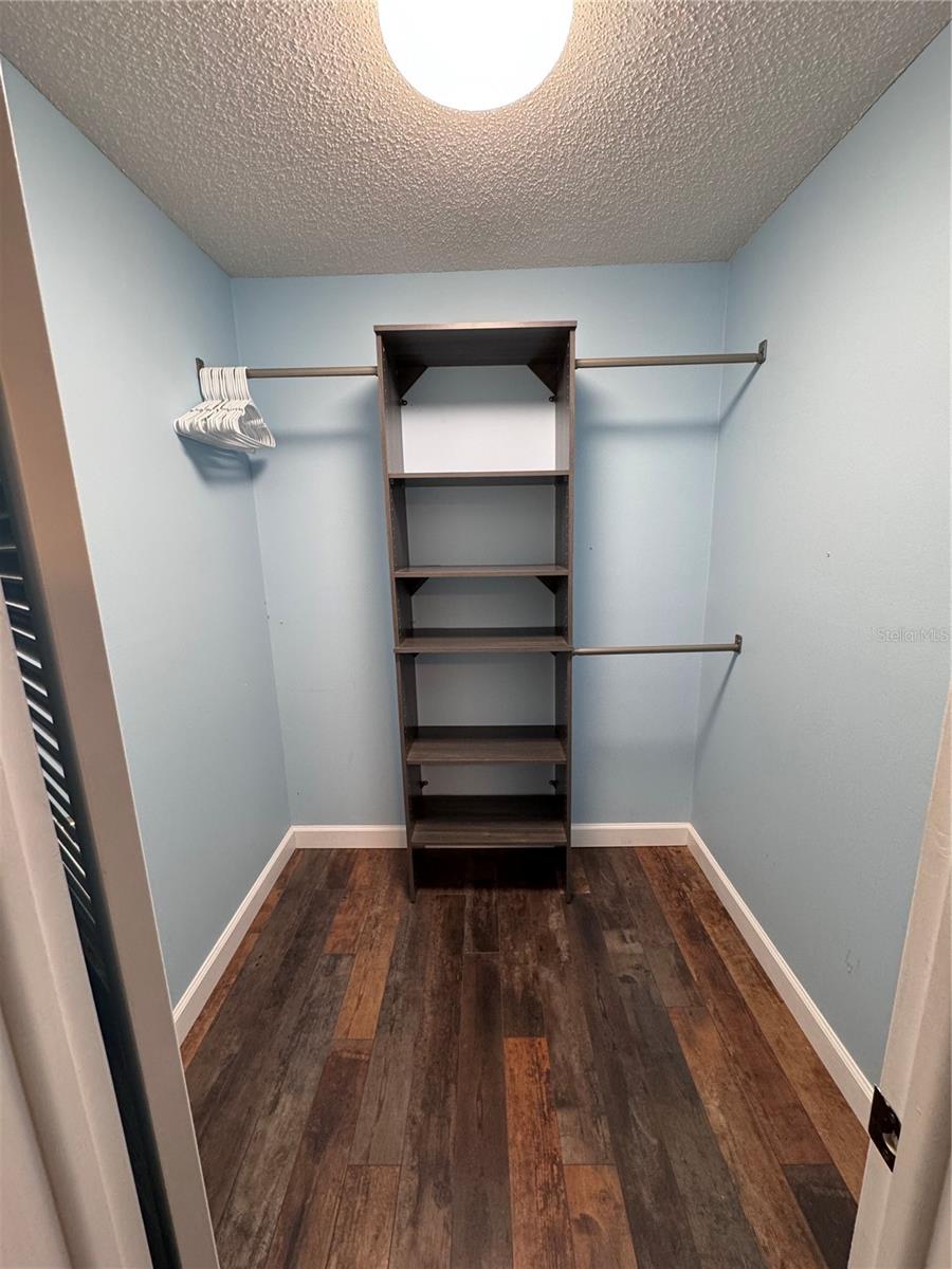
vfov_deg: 102.1
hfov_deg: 85.7
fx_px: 513
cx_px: 476
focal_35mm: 14
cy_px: 634
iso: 250
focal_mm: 2.22
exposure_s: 1/60
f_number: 2.2
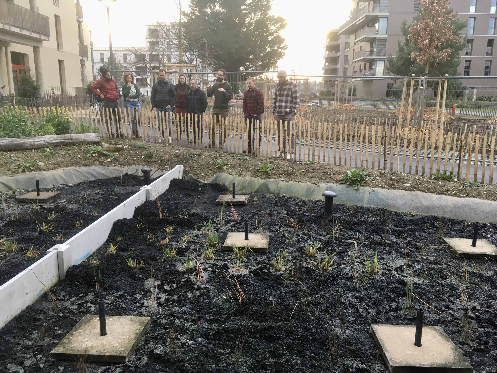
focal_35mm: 29
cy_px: 186
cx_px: 248
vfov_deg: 48.2
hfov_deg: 61.7
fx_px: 416
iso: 40
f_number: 2.2
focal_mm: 4.15
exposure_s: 1/33
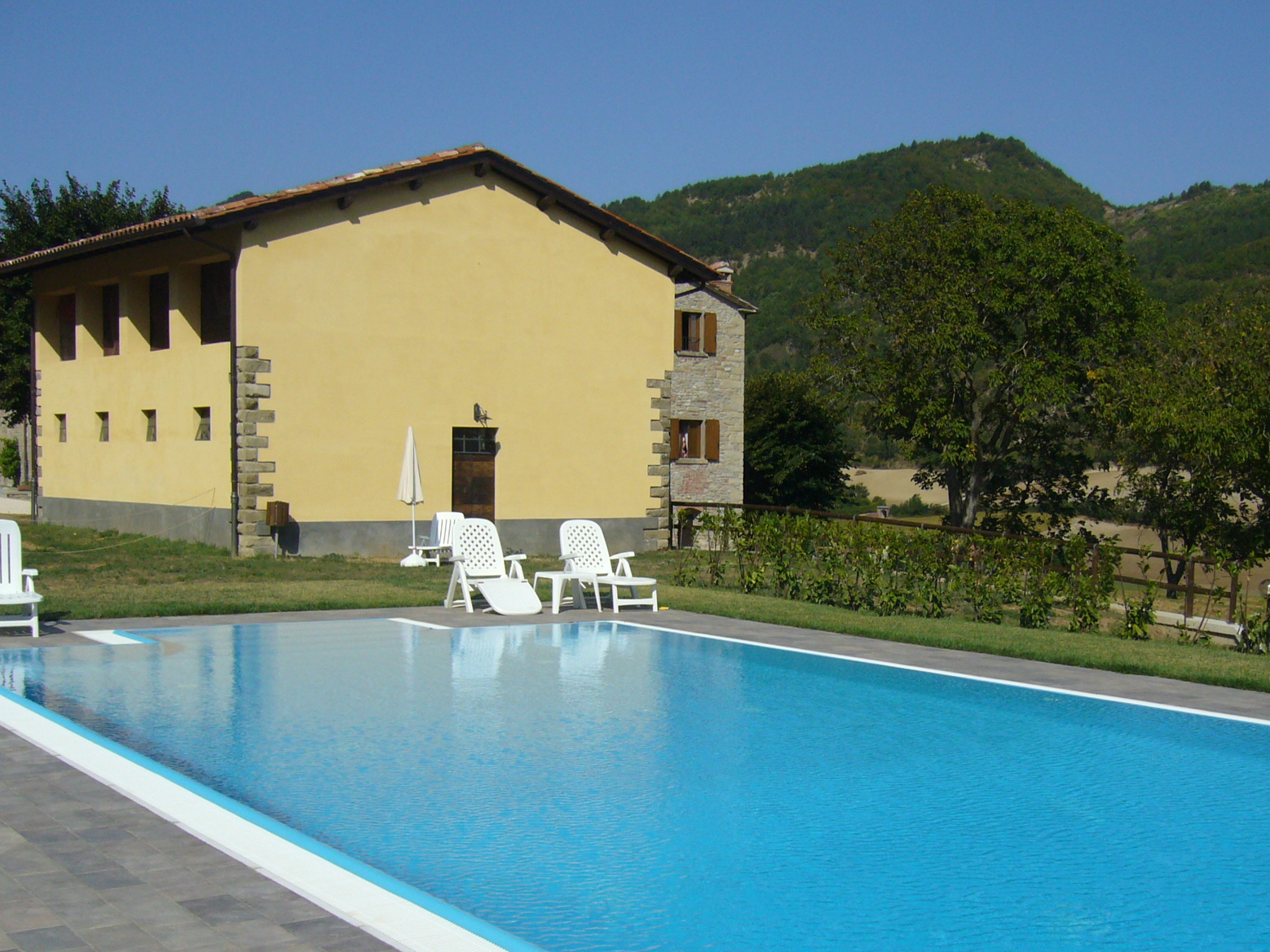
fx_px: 1688
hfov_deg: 41.1
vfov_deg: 31.4
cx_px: 756
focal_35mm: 46
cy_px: 595
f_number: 5.6
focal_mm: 5.8
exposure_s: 1/1000
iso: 100
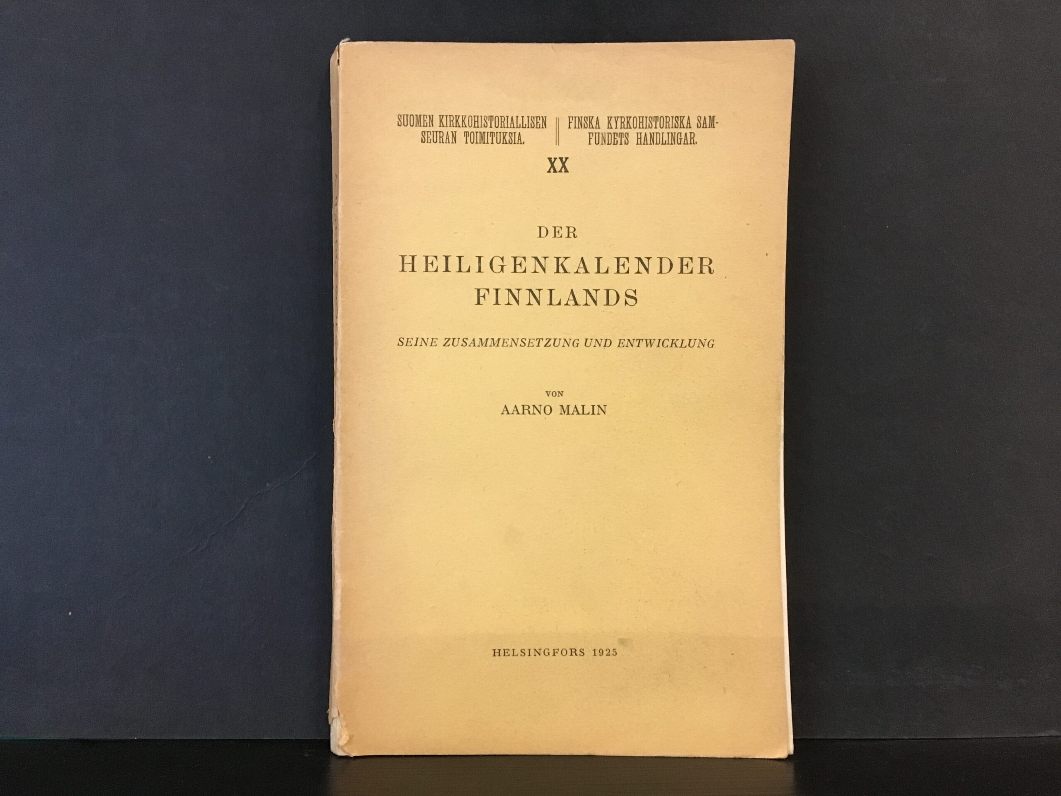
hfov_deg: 61.7
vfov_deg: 48.2
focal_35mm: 29
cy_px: 398
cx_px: 530
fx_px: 889
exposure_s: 1/25
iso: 250
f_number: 2.2
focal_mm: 4.15
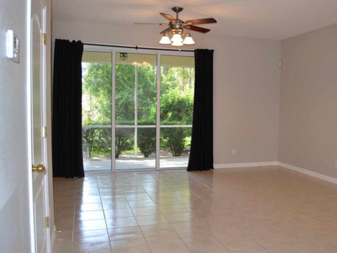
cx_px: 198
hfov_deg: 55.0
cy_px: 124
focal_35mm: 33
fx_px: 321
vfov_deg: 43.0
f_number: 4
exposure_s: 1/80
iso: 400
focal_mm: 18
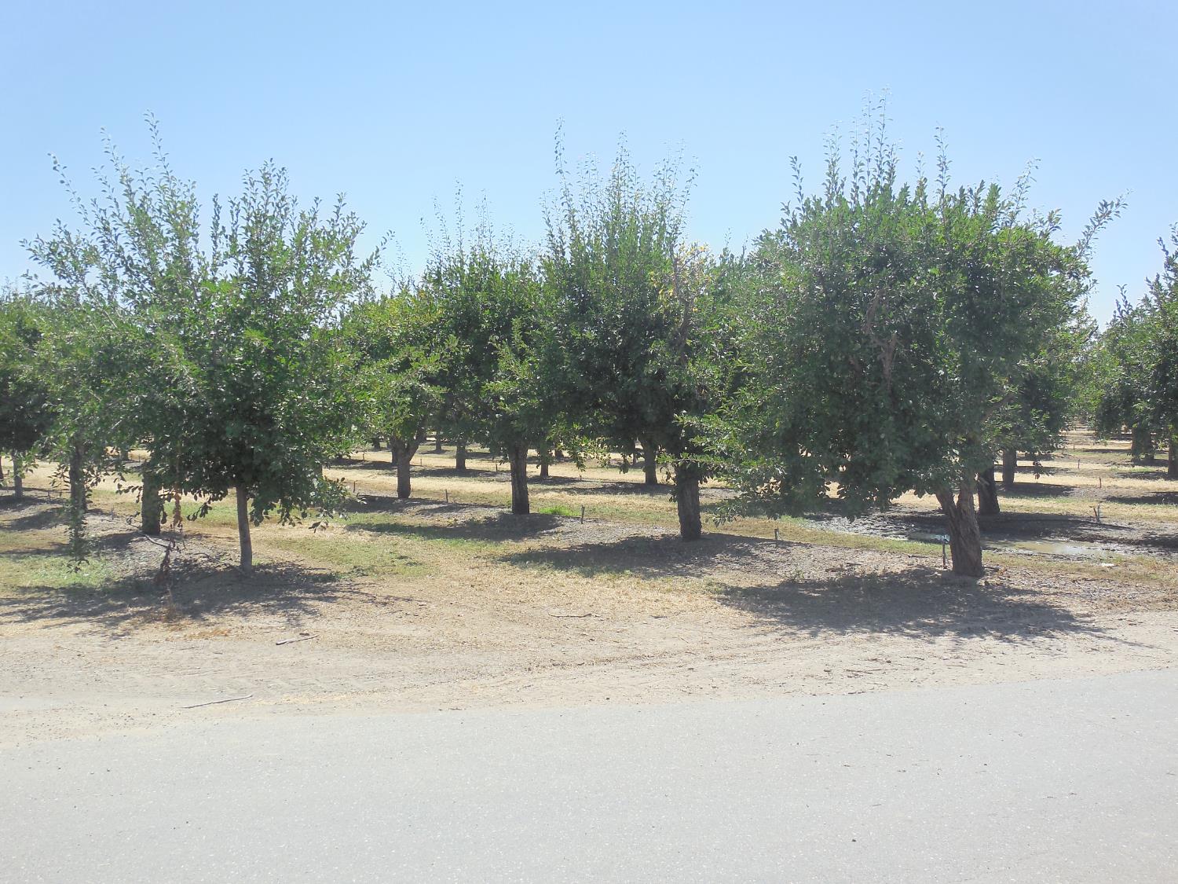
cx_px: 589
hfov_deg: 46.8
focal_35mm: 40
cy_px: 442
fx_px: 1361
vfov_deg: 36.0
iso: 125
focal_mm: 7.1
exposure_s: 1/800
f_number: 3.6
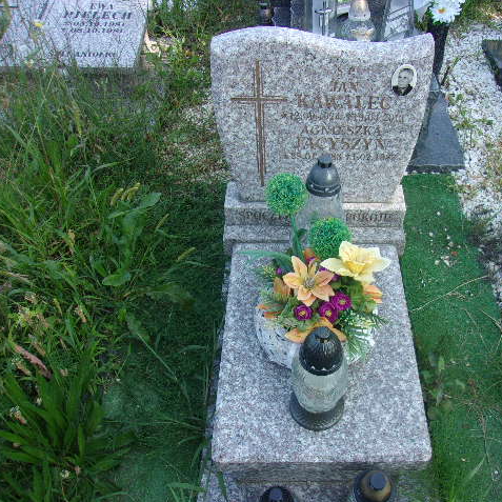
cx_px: 315
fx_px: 525
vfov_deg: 51.1
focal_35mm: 32
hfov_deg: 50.6
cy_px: 252
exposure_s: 1/200
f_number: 3
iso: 80
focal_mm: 4.9
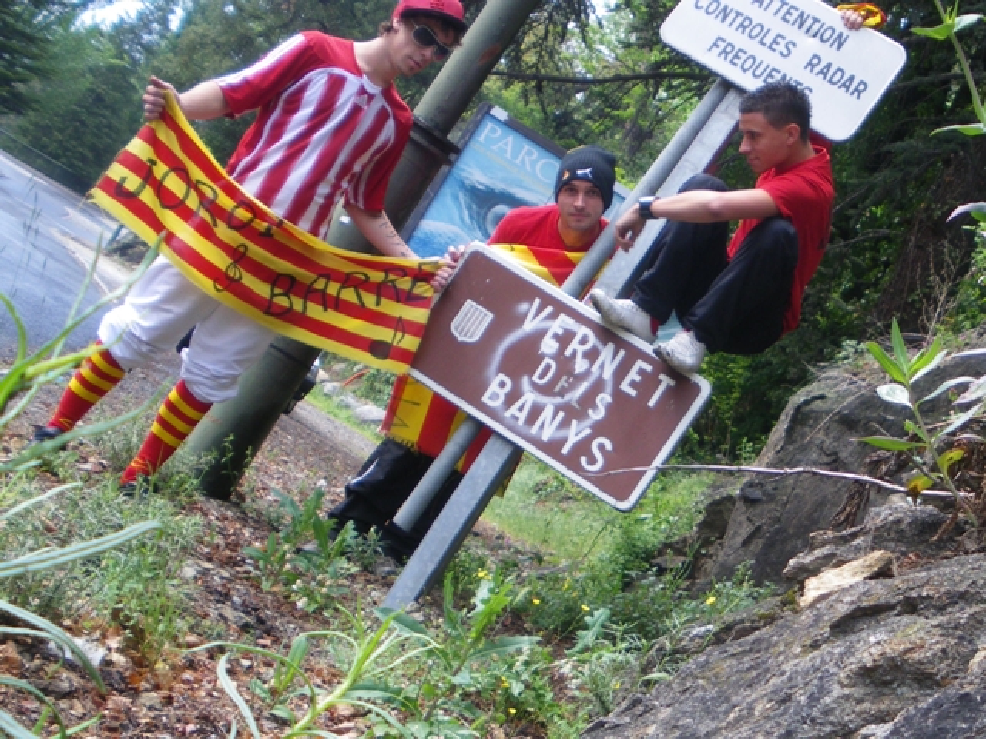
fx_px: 1025
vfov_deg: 39.7
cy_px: 370
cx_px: 493
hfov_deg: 51.4
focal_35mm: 36
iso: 64
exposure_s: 1/125
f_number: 3.5
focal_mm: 6.3
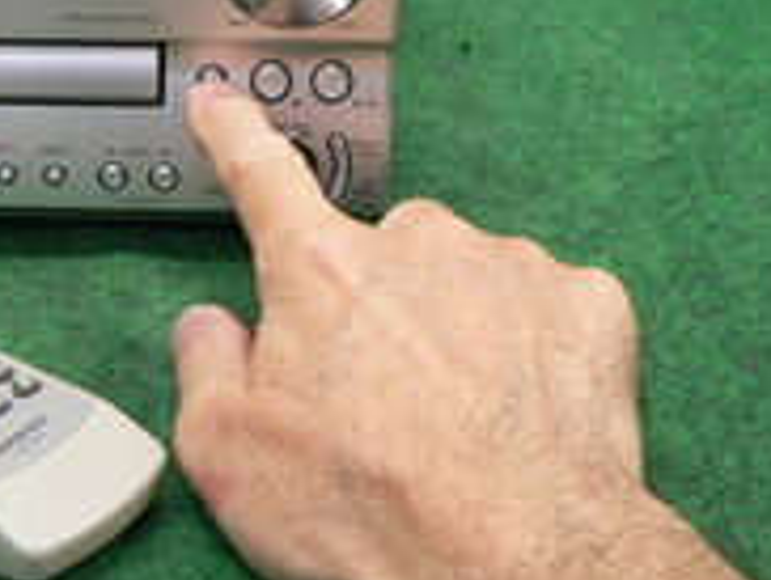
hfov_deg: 25.1
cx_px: 72
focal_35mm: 75
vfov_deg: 19.4
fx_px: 1673
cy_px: 87
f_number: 2.8
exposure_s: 1/20
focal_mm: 6
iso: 200
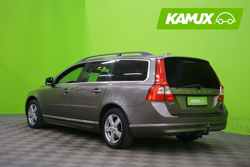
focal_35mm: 50
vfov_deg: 27.0
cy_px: 84
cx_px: 125
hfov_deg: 39.6
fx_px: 347
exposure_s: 1/8
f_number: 4.5
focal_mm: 50
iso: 400
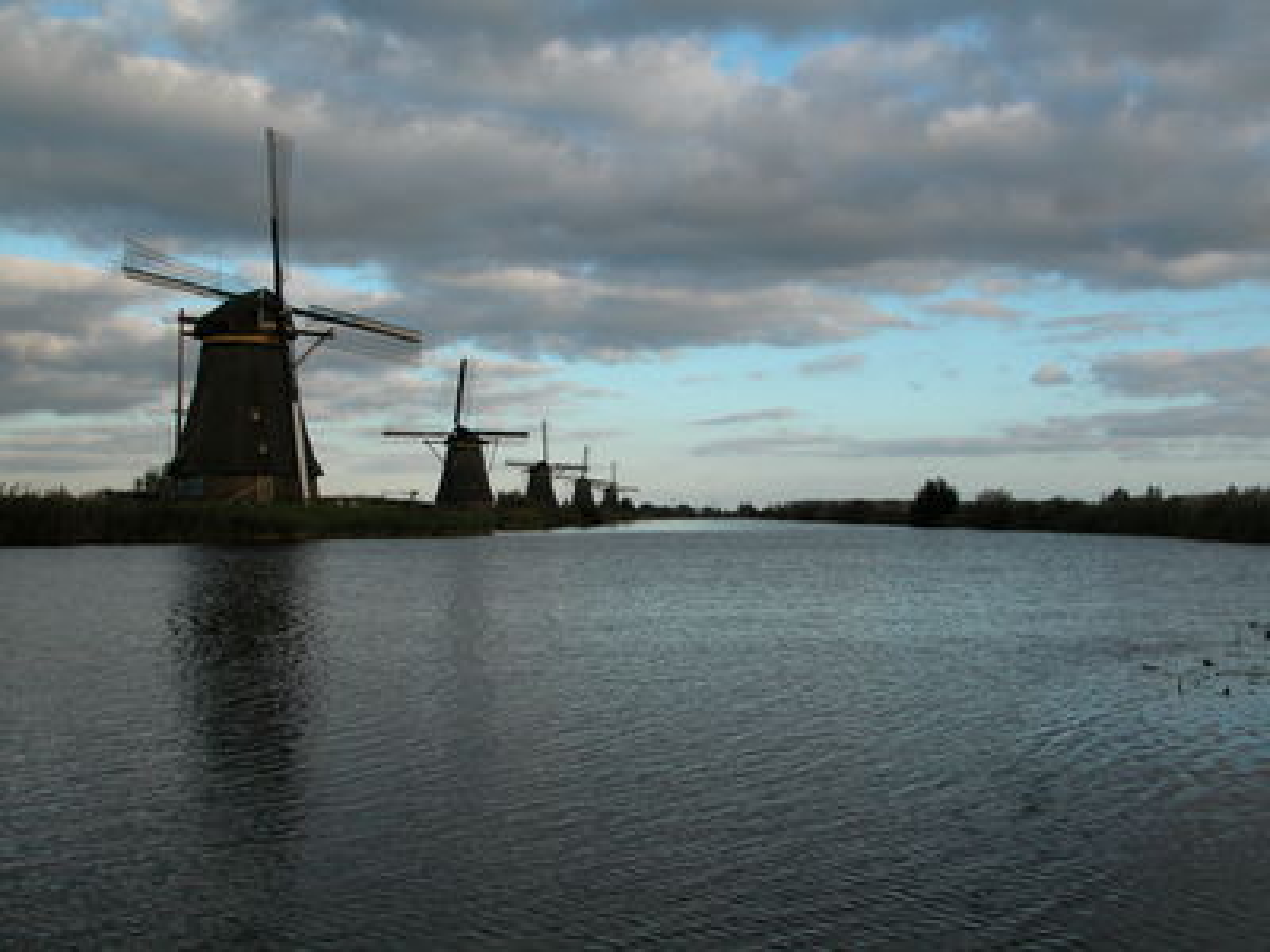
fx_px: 1504
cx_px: 635
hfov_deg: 45.8
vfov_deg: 35.1
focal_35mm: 41
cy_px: 476
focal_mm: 10.7
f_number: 5.8
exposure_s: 1/227
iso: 100
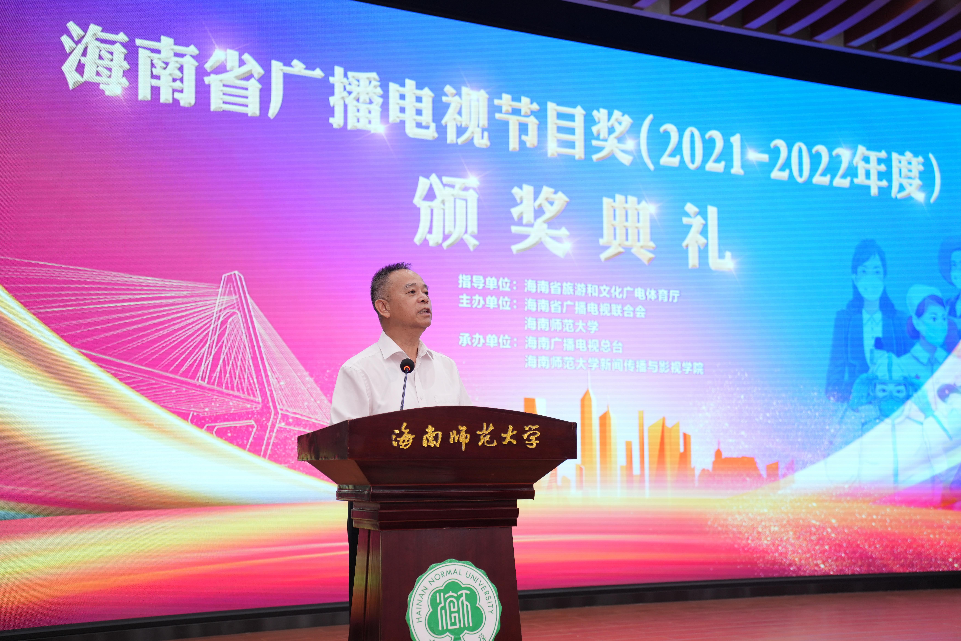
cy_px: 320
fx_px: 1228
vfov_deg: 29.2
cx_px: 480
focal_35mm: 46
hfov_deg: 42.7
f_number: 2.8
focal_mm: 46
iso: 800
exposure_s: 1/200
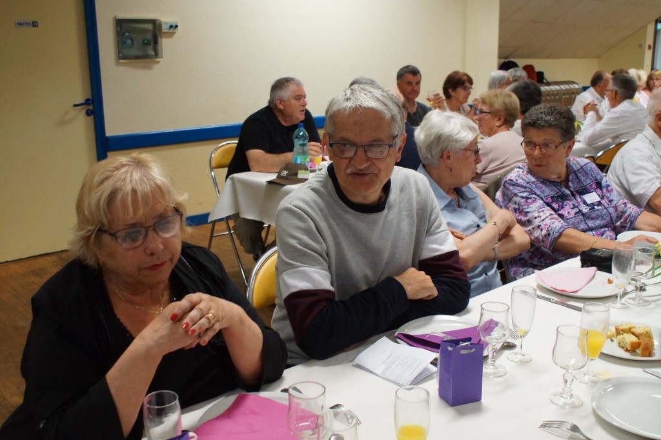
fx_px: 716
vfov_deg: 34.2
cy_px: 220
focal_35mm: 39
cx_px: 330
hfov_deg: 49.6
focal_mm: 26
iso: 1600
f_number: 4.5
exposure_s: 1/60
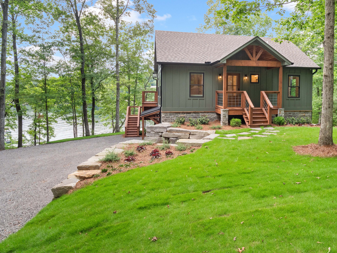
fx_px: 243
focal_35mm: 25
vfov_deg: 54.6
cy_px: 106
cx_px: 208
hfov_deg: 68.5
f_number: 5.6
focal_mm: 10
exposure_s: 1/125
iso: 400
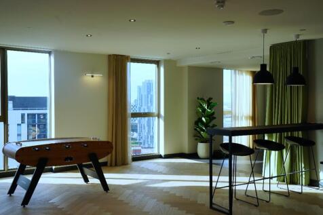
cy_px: 108
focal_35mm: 39
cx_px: 162
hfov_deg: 49.6
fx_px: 350
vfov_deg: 34.2
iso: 100
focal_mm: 39
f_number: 6.3
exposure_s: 1/60
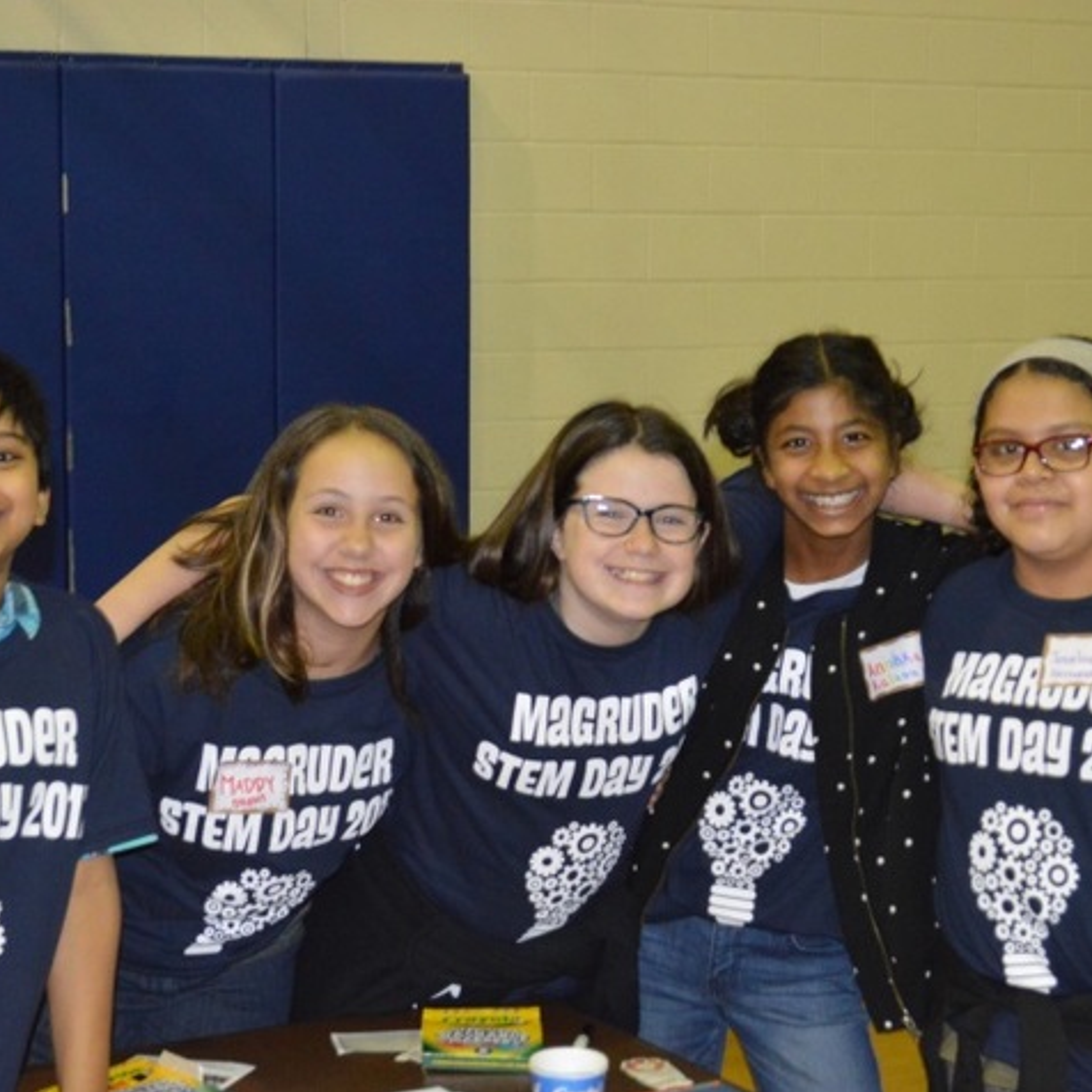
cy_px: 547
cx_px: 512
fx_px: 2748
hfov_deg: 22.5
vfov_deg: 22.5
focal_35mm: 77
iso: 3200
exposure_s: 1/60
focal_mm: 40
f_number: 5.3
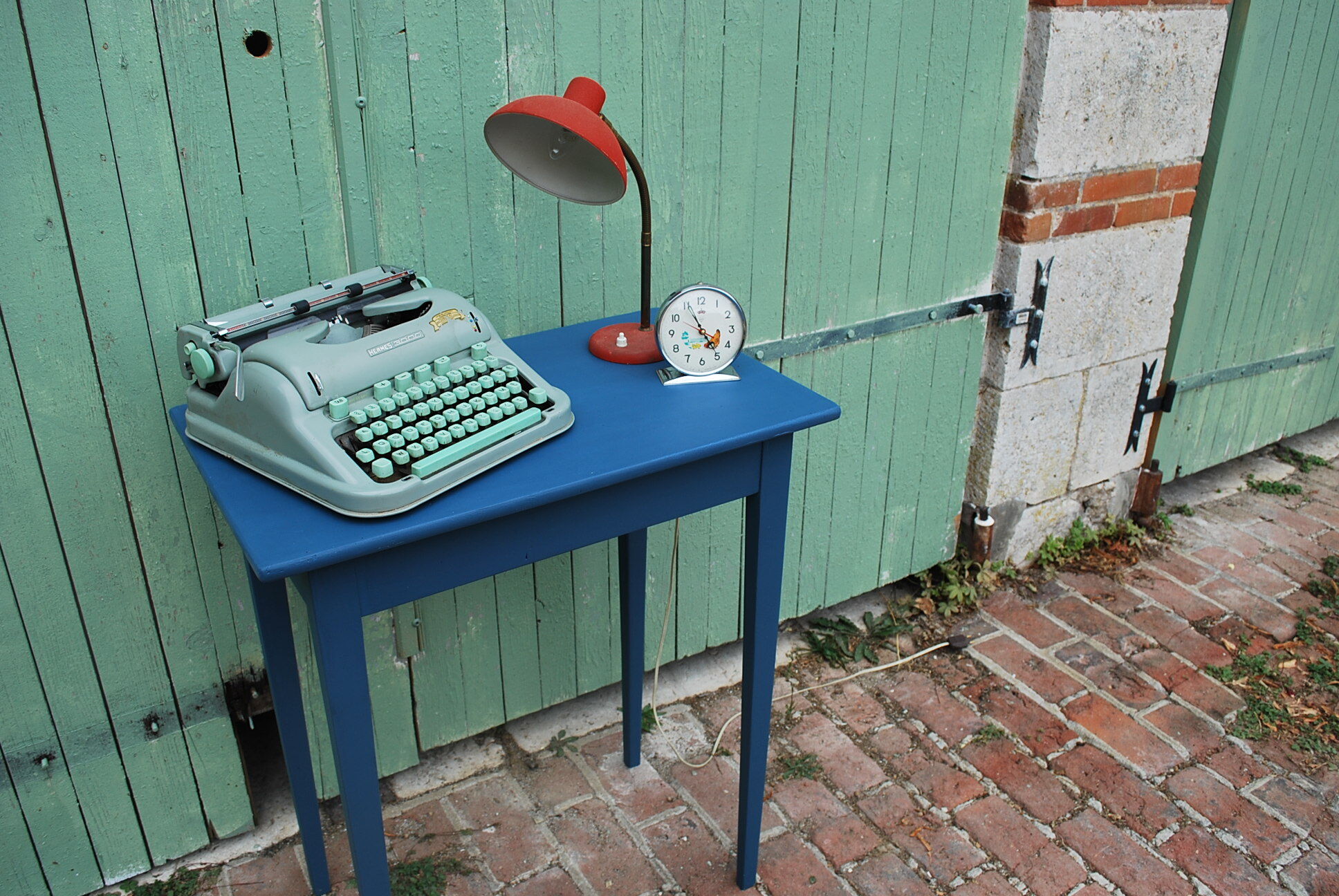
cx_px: 670
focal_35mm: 30
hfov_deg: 61.9
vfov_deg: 43.7
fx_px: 1117
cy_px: 448
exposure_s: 1/125
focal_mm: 20
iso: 125
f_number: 5.6
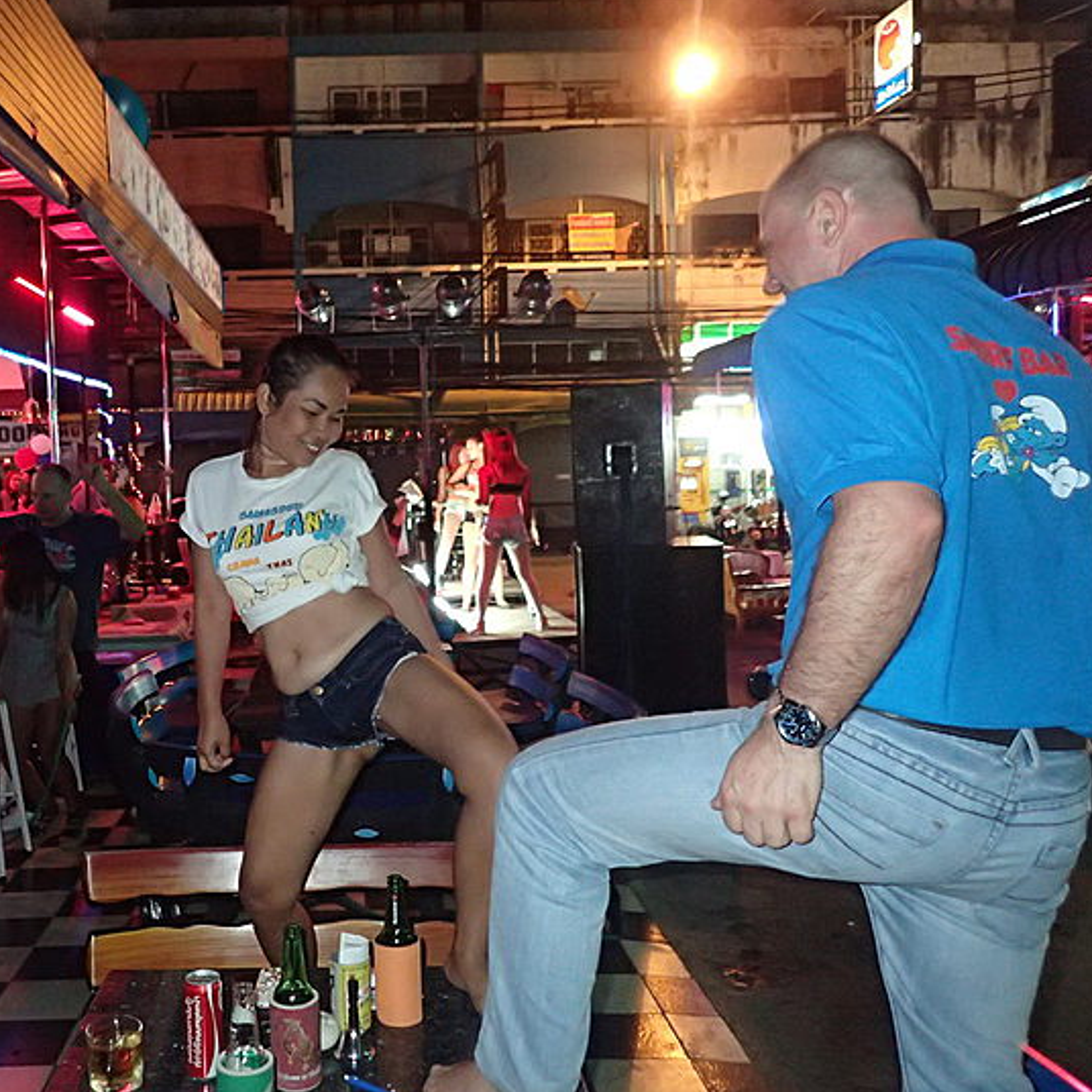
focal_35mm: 33
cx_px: 320
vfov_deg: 49.7
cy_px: 550
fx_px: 1178
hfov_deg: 48.4
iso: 800
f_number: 2
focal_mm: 4.5
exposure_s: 1/30
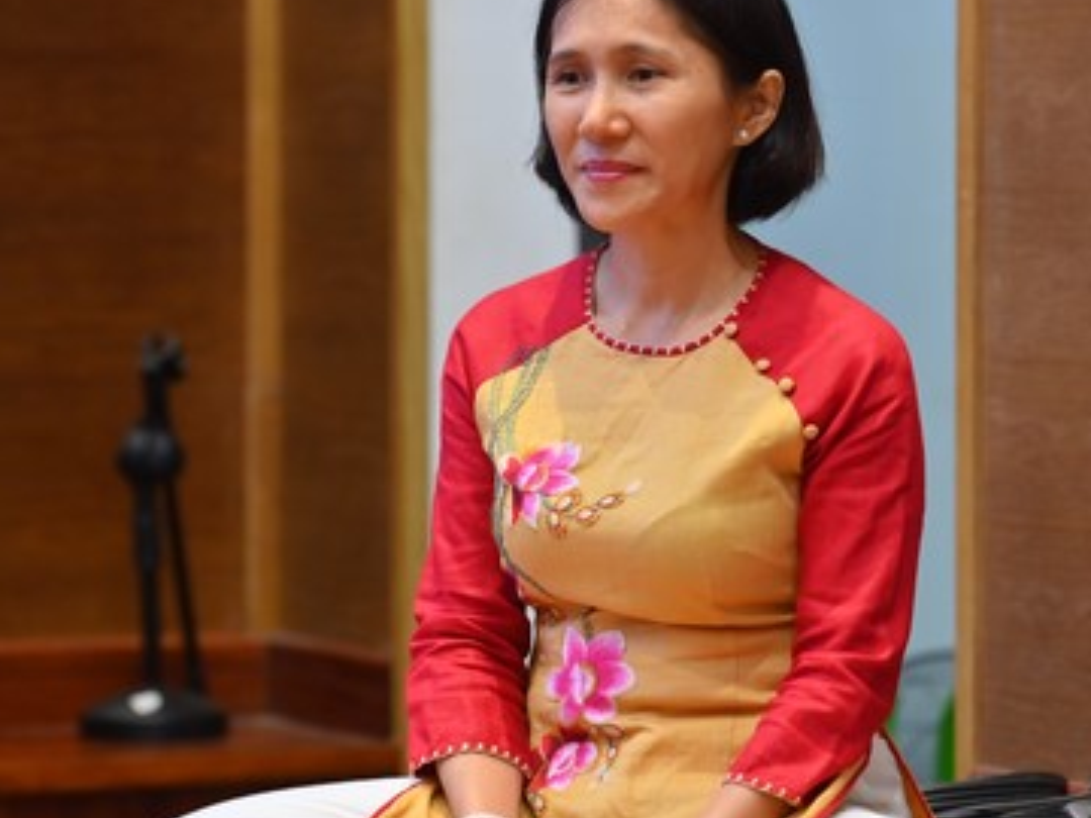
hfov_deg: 9.5
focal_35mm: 208
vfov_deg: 7.1
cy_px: 414
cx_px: 594
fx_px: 6556
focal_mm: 120
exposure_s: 1/125
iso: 800
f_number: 3.2
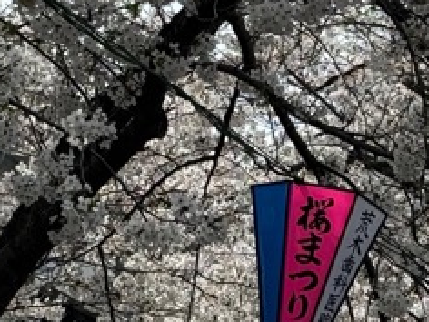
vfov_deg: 7.1
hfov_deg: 9.5
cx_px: 358
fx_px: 2578
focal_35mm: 208
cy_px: -84
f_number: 1.78
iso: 80
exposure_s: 1/5376
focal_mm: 6.76
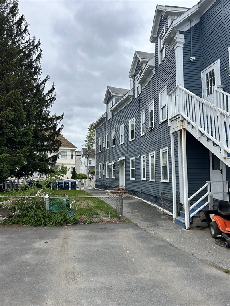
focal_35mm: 26
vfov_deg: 67.3
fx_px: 230
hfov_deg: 53.1
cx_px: 115
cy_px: 153
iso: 50
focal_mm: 5.7
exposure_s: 1/1395
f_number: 1.5
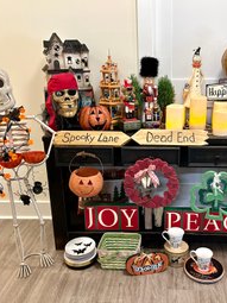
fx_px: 306
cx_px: 149
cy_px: 152
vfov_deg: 52.6
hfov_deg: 40.2
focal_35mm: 35
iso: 200
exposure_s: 1/60
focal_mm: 5.7
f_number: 1.5
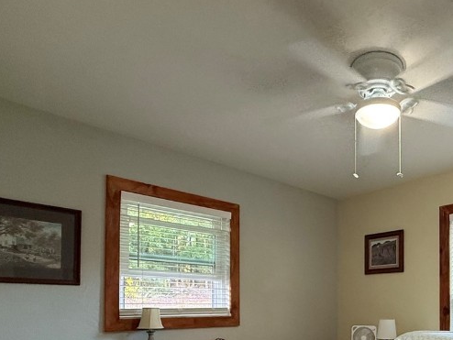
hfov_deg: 57.2
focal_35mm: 29
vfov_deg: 44.4
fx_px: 380
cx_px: 361
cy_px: 299
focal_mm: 2.22
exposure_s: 1/60
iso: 400
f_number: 2.2
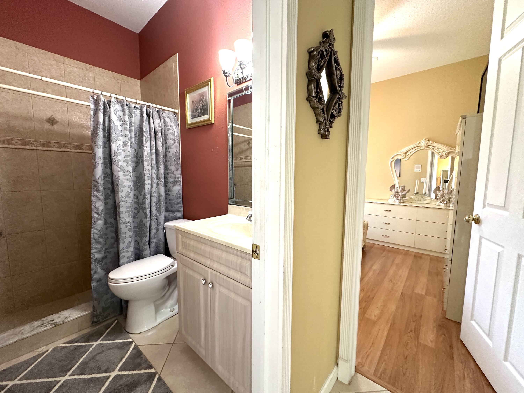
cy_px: 196
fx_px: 212
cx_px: 262
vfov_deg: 85.7
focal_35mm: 14
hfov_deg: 102.1
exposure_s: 1/60
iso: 400
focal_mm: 2.22
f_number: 2.2
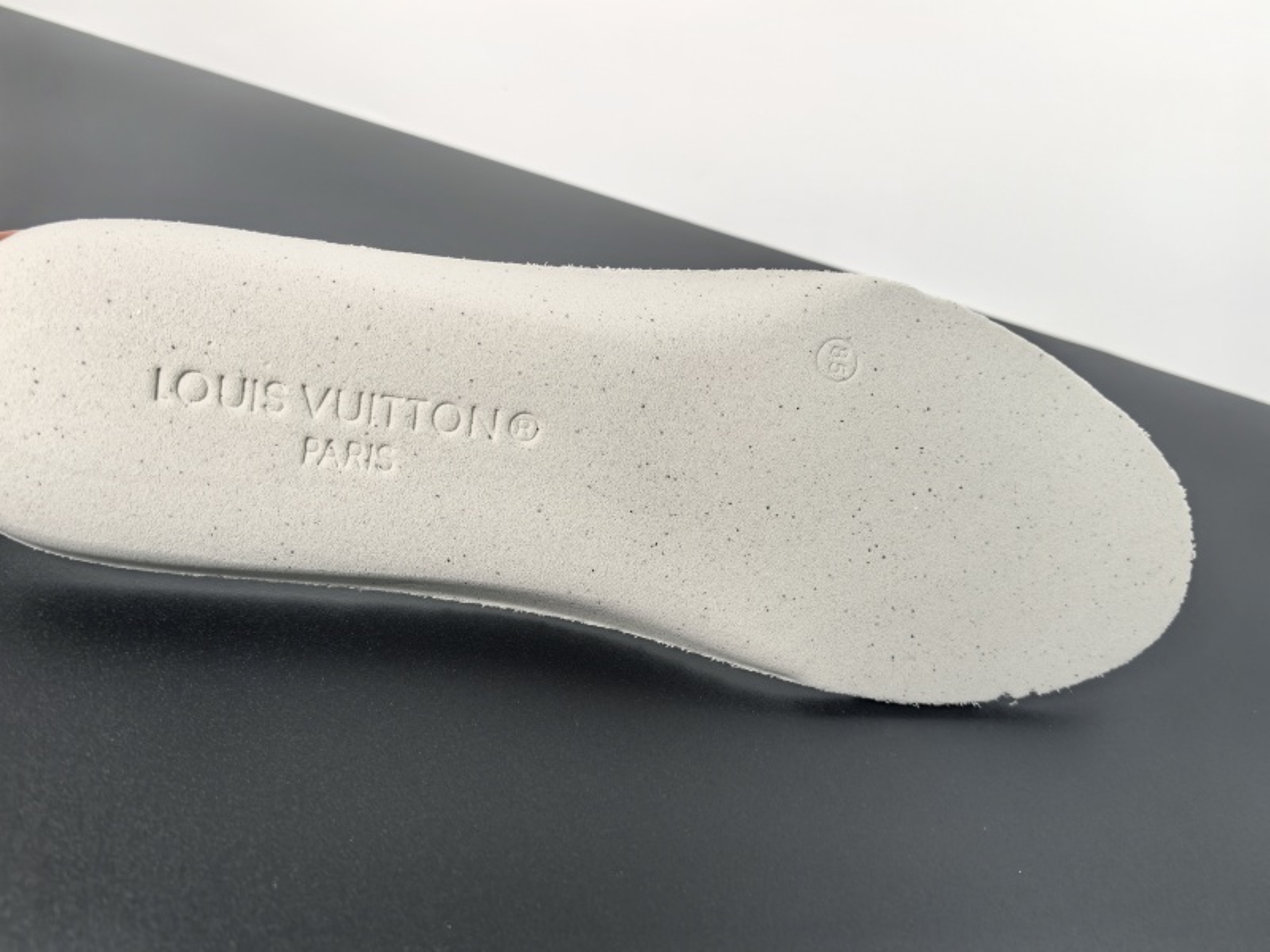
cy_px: 476
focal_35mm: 27
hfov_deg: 65.3
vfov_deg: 51.4
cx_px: 635
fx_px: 991
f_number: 2
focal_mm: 6.98
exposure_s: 1/2070
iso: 400
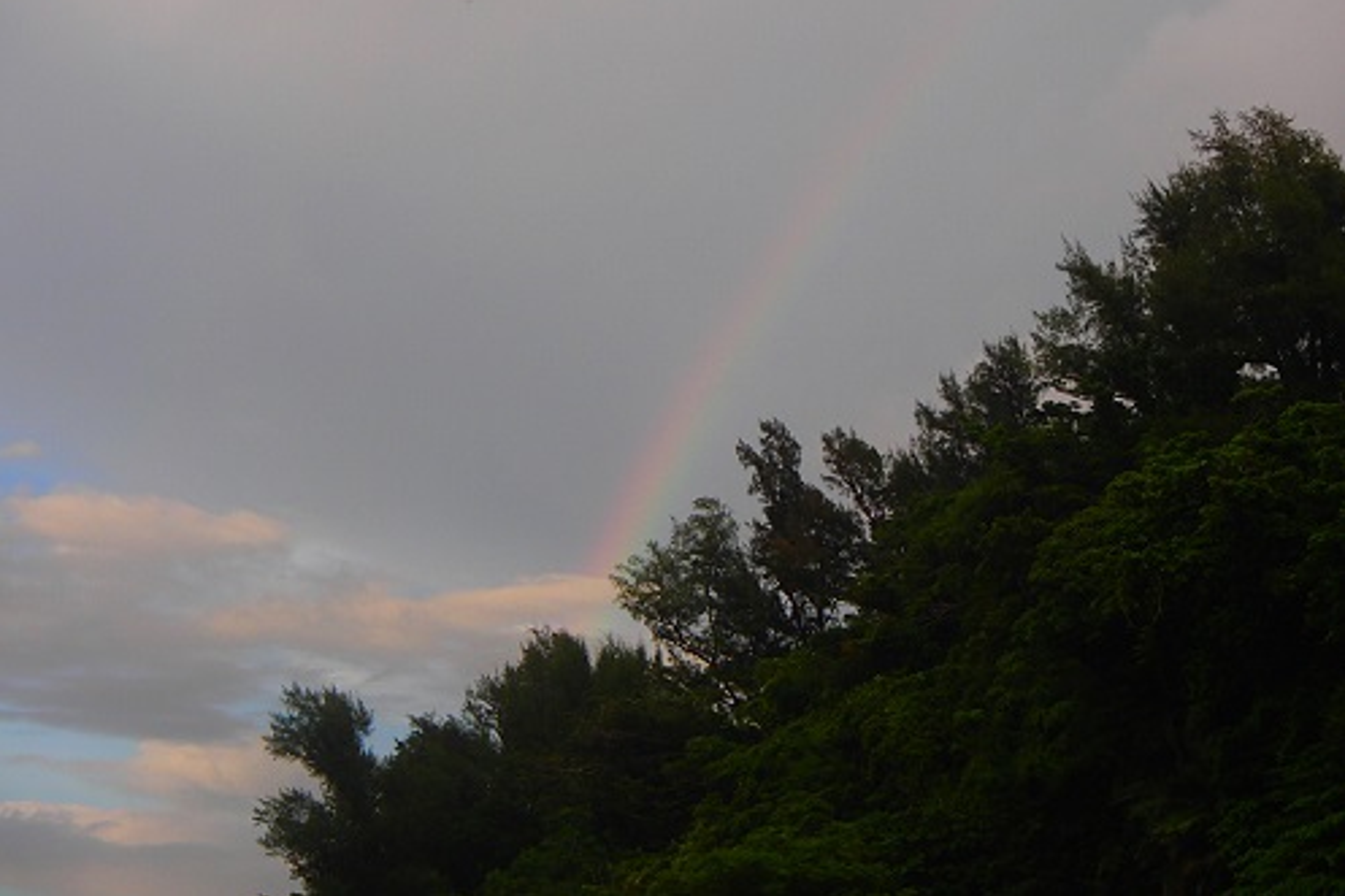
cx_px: 674
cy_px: 397
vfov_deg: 20.3
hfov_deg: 30.1
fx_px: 2502
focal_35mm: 67
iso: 100
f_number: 5.4
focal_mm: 11.43
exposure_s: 1/250
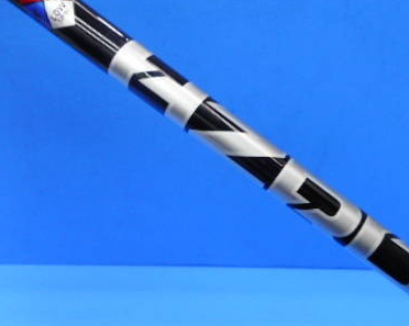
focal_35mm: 42
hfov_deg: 42.8
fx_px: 508
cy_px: 188
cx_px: 295
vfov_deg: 35.6
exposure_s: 1/30
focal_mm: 4.5
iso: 125
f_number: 3.7
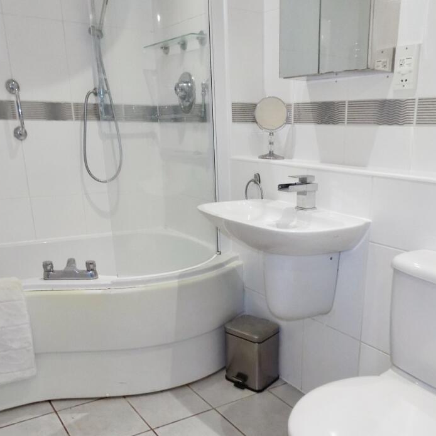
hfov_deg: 53.9
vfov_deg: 54.0
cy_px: 200
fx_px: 427
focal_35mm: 30
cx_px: 192
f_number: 3.1
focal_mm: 4
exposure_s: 1/30
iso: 200
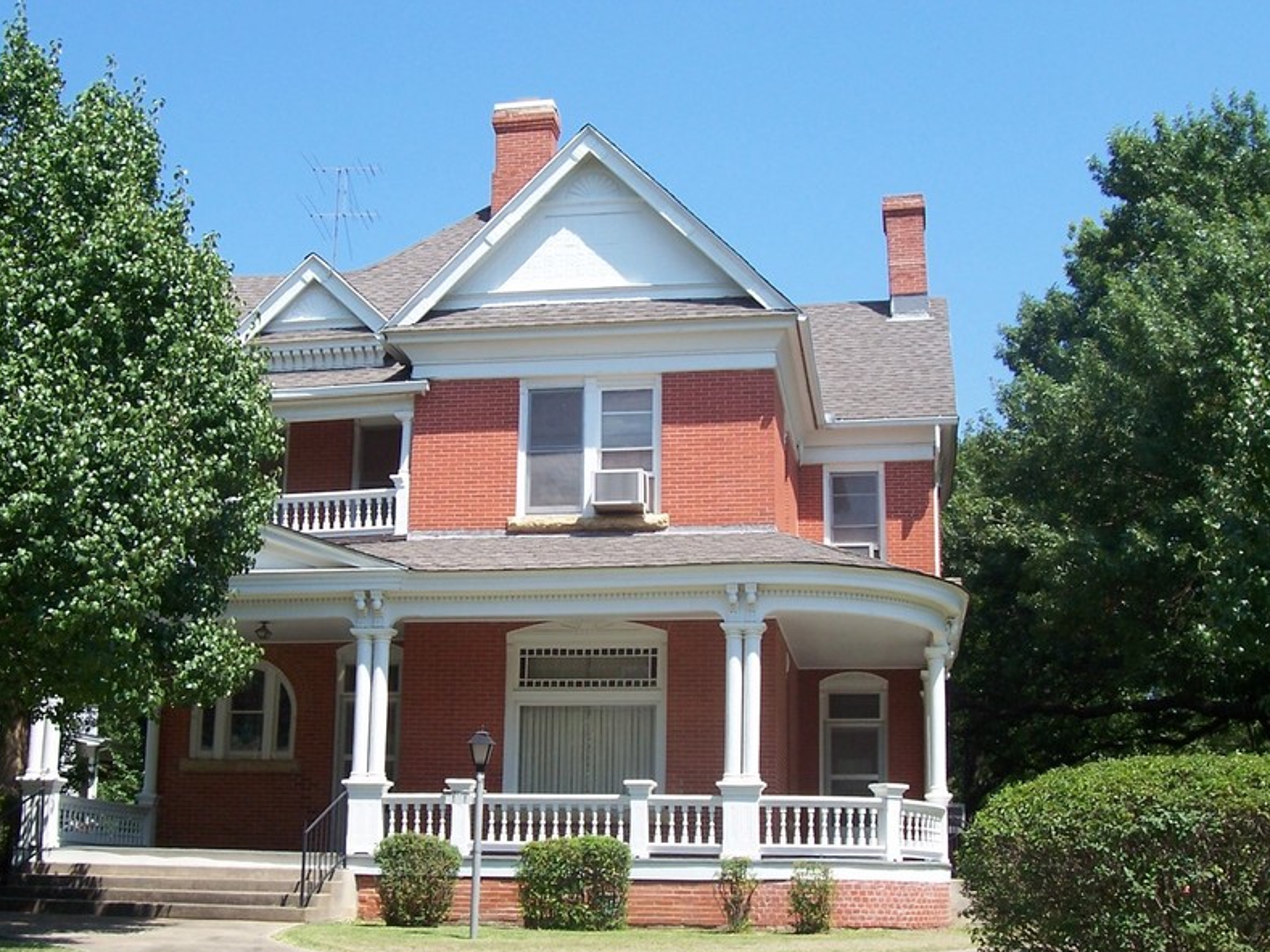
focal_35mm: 46
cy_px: 519
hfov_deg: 41.2
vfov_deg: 31.5
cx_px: 584
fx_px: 1688
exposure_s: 1/250
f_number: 5.6
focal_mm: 7
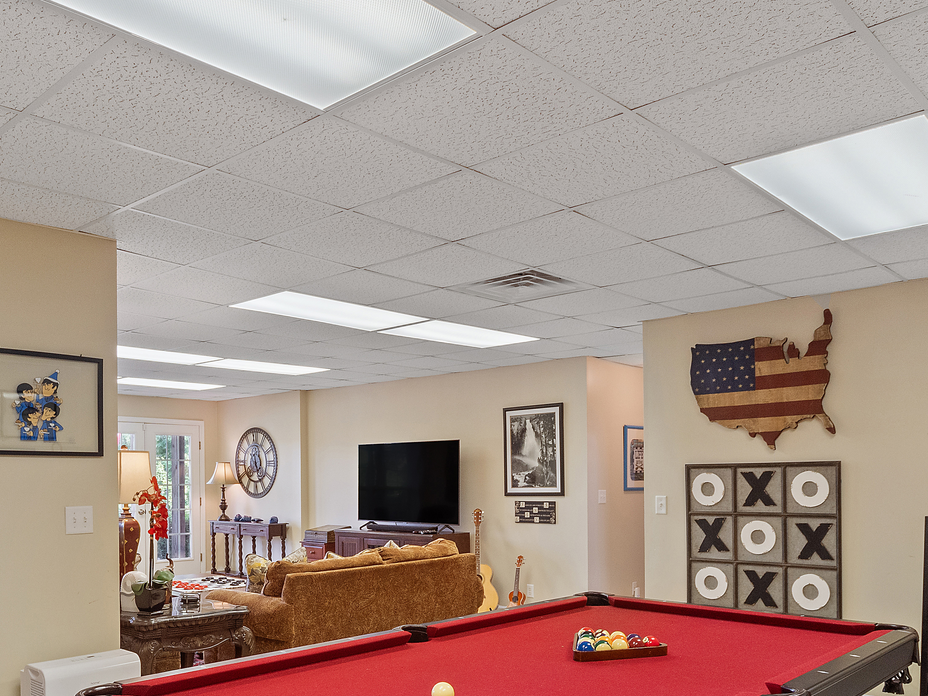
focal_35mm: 31
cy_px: 499
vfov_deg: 44.3
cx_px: 412
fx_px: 831
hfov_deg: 58.2
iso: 400
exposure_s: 1/25
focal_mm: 9
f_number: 5.6
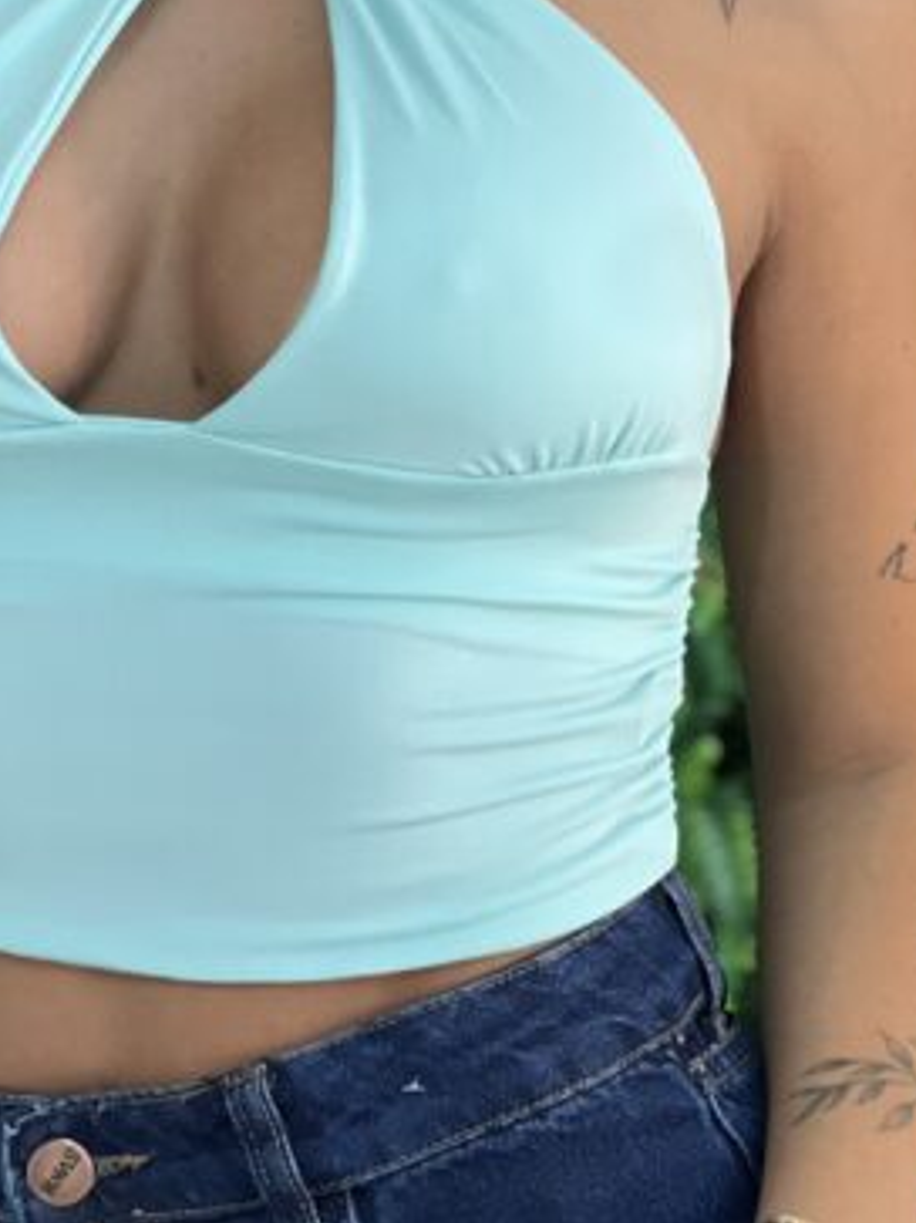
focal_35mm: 198
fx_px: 6990
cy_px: 268
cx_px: 152
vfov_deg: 10.0
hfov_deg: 7.5
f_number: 2.8
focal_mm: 9
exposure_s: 1/120
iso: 250
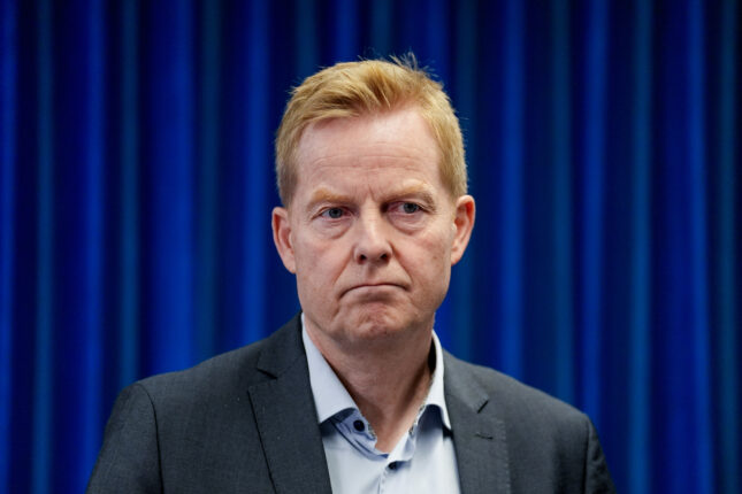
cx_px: 371
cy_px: 247
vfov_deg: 8.4
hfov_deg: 12.6
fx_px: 3359
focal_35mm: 163
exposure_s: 1/320
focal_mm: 163
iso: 3200
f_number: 2.8
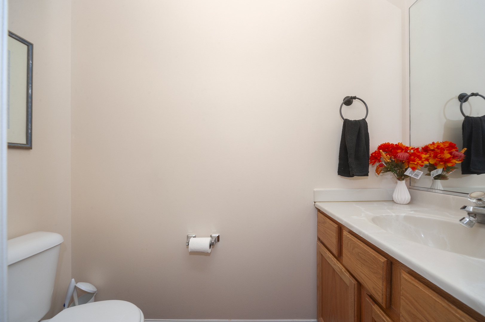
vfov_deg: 81.1
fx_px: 188
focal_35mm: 14
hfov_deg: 104.3
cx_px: 242
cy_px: 161
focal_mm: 14
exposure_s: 1/250
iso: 320
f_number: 11
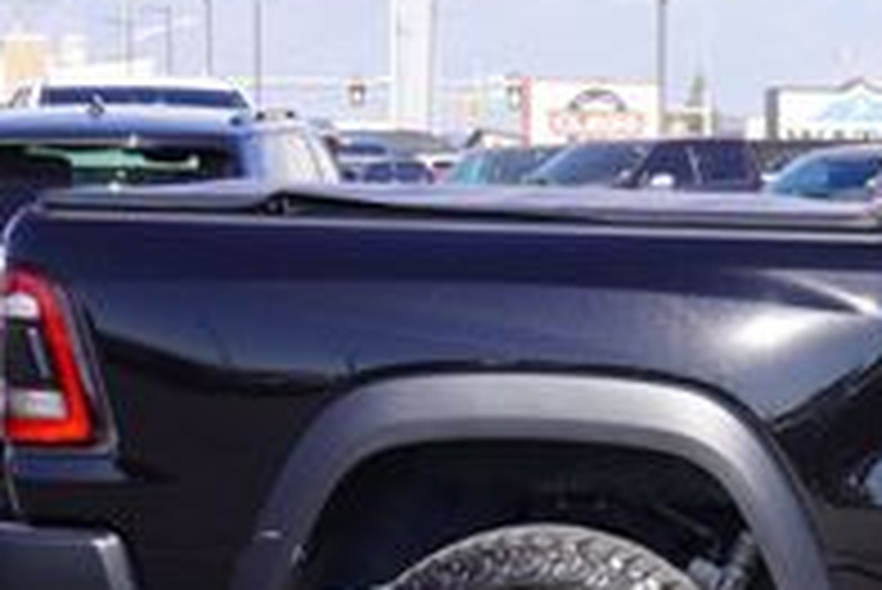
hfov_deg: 12.1
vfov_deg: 8.5
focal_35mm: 162
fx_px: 3963
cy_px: 608
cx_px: 1368
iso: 100
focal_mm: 33
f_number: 9
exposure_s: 1/100
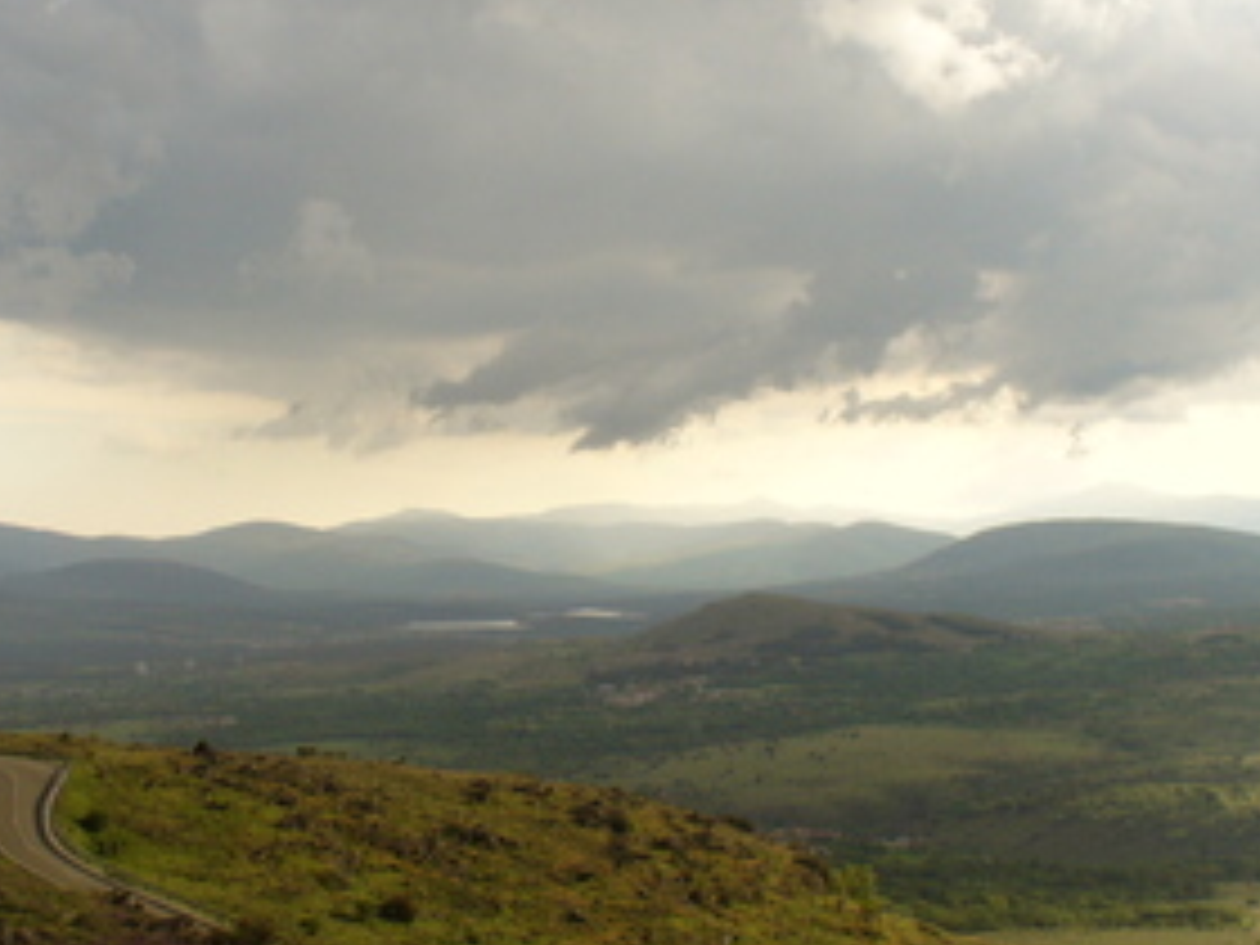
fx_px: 2402
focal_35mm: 66
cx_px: 549
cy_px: 479
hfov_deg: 29.4
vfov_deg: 22.3
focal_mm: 6.1
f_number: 2.8
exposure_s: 1/320
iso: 80
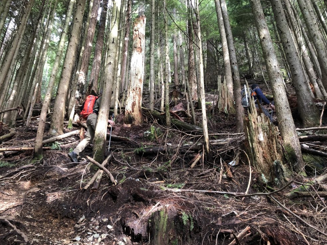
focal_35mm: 29
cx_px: 165
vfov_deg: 48.2
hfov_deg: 61.7
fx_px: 274
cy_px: 123
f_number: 1.8
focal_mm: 3.99
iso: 40
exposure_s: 1/17
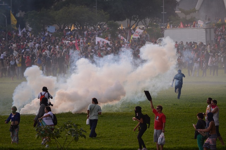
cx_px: 113
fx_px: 2537
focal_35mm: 405
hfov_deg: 5.1
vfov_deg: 3.4
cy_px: 75
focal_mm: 270
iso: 400
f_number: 5.6
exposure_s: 1/400
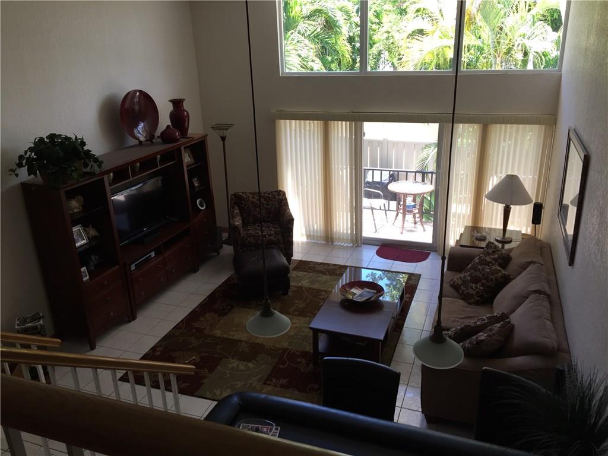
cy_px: 228
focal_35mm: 29
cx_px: 304
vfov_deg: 48.2
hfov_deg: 61.7
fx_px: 509
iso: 32
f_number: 2.2
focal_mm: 4.15
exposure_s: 1/40
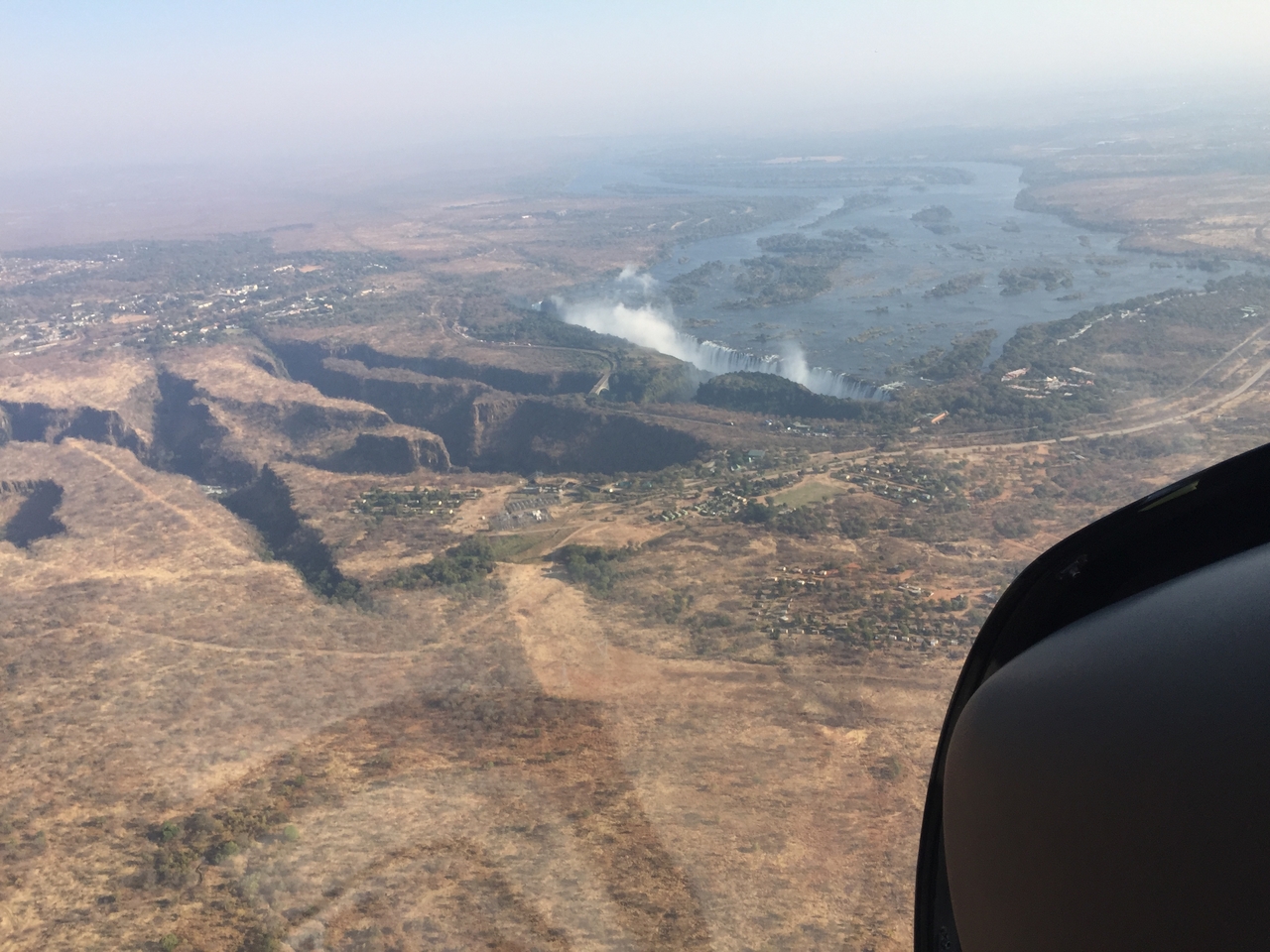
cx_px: 635
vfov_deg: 48.2
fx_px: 1064
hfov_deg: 61.7
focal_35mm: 29
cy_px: 476
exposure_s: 1/1276
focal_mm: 4.15
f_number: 2.2
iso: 32
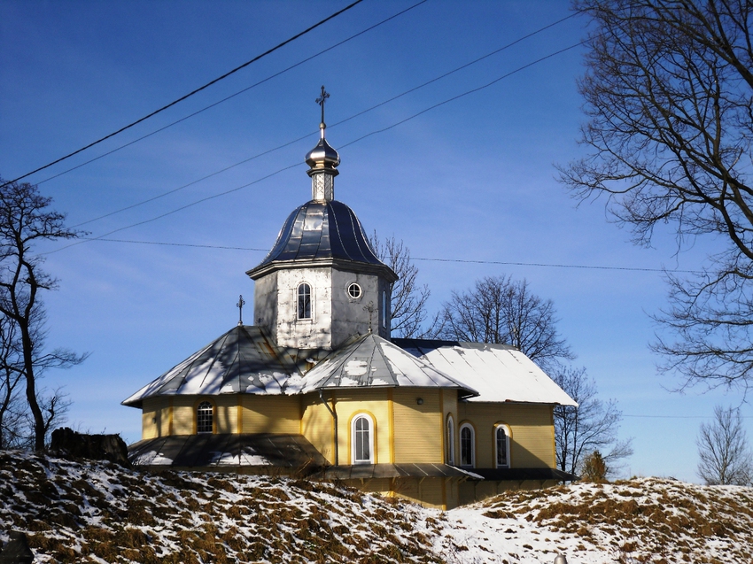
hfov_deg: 35.6
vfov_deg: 27.0
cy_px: 282
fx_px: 1174
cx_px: 376
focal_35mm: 54
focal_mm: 9.8
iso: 64
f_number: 12
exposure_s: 1/800
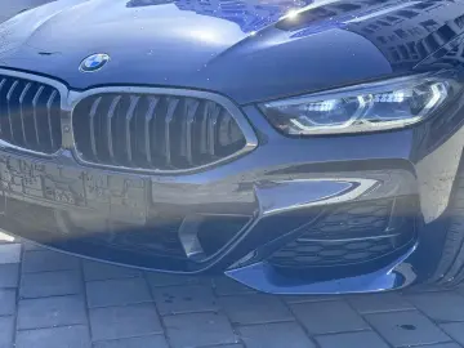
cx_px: 232
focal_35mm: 48
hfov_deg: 39.7
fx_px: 643
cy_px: 174
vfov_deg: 30.3
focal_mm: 6.76
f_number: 1.78
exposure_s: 1/876
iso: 64
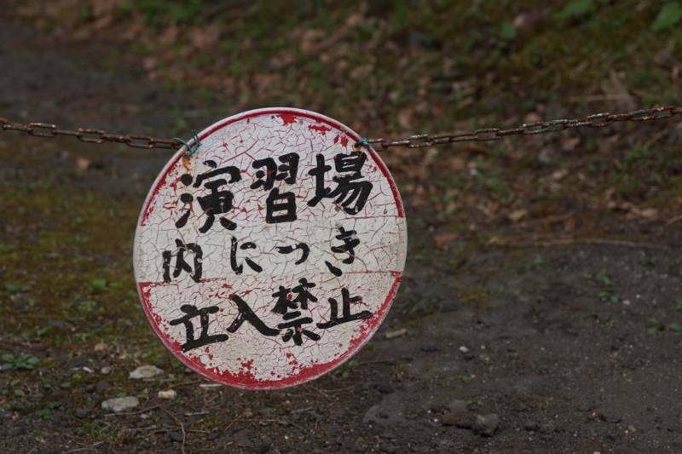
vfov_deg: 9.1
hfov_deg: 13.7
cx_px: 341
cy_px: 227
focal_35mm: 150
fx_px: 2841
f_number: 4
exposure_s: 1/160
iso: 100
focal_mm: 100
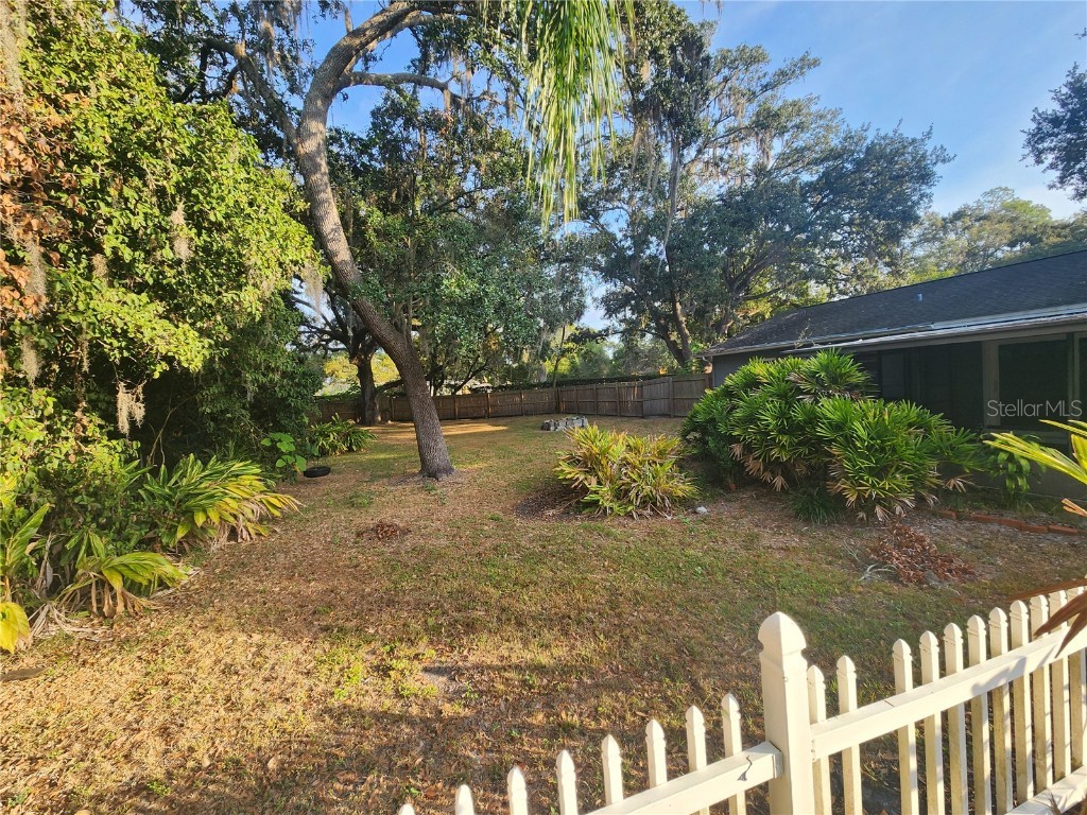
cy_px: 408
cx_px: 544
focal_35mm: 13
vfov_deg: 89.9
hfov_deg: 106.2
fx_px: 408
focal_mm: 2.2
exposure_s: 1/456
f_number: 2.2
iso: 50
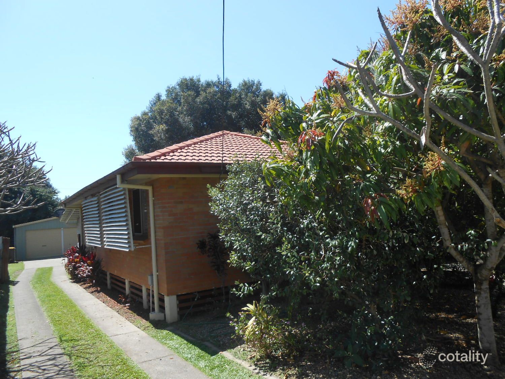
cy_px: 190
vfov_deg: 53.1
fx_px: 379
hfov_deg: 67.3
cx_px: 252
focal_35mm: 26
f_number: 3.5
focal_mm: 4.6
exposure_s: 1/500
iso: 80
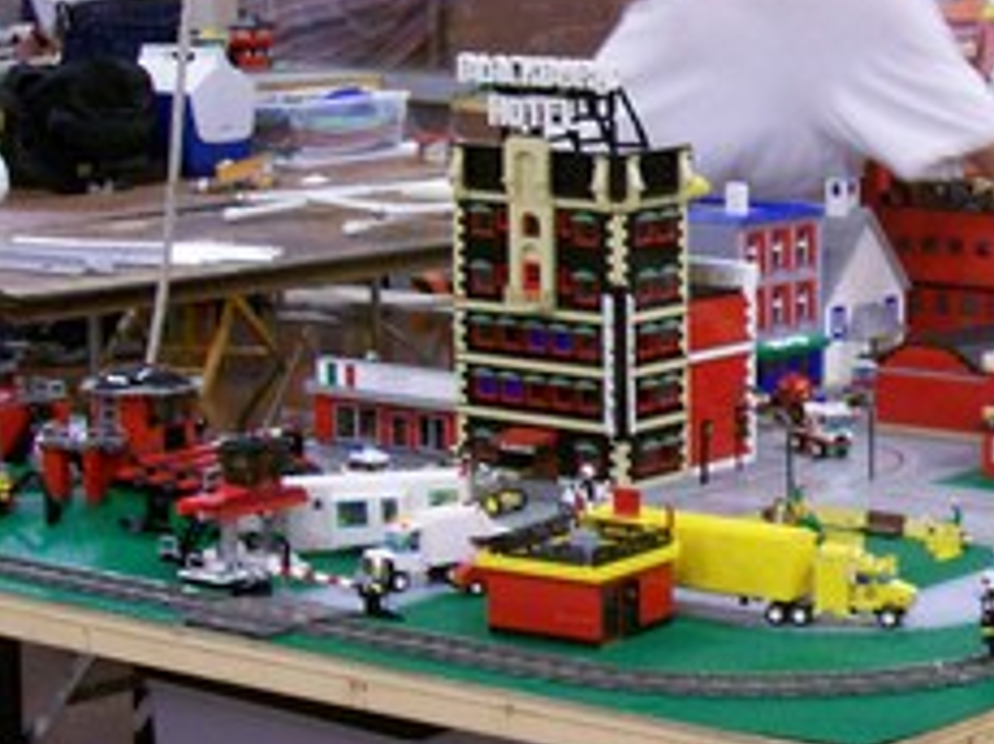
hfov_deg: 16.4
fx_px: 3356
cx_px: 1033
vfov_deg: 12.6
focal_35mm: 117
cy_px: 281
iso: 160
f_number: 2.9
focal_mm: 7
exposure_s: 1/8
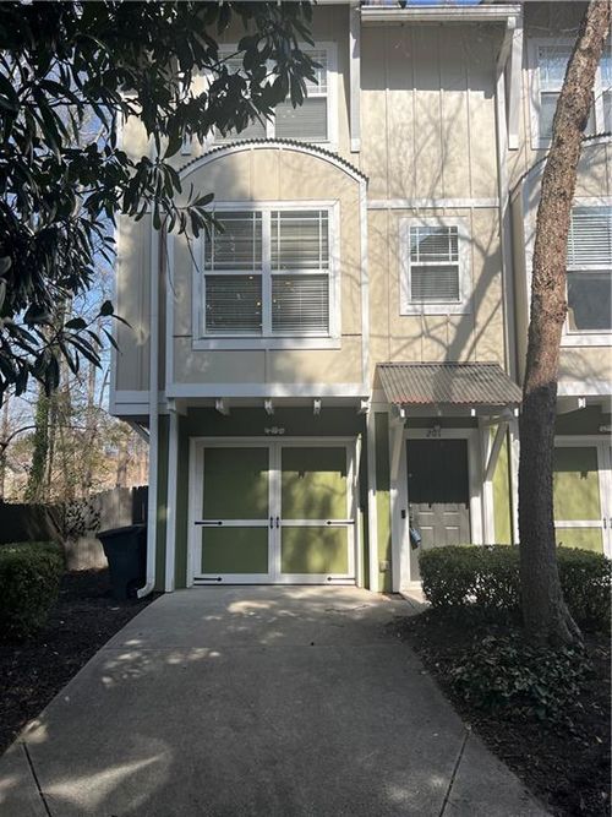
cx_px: 306
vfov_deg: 67.3
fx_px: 613
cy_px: 408
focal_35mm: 26
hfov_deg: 53.0
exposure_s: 1/3356
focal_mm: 5.7
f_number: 1.5
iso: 50
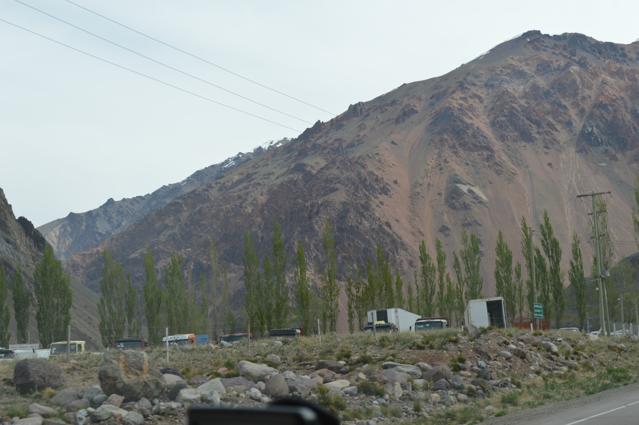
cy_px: 212
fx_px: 1170
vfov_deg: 20.6
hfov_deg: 30.5
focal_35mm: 66
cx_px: 320
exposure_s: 1/200
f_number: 7.1
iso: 100
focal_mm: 44
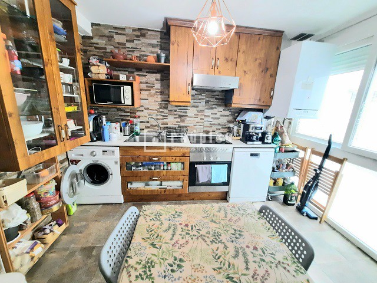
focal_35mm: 13
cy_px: 142
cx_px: 188
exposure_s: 1/25
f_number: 2.2
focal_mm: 1.74
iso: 500
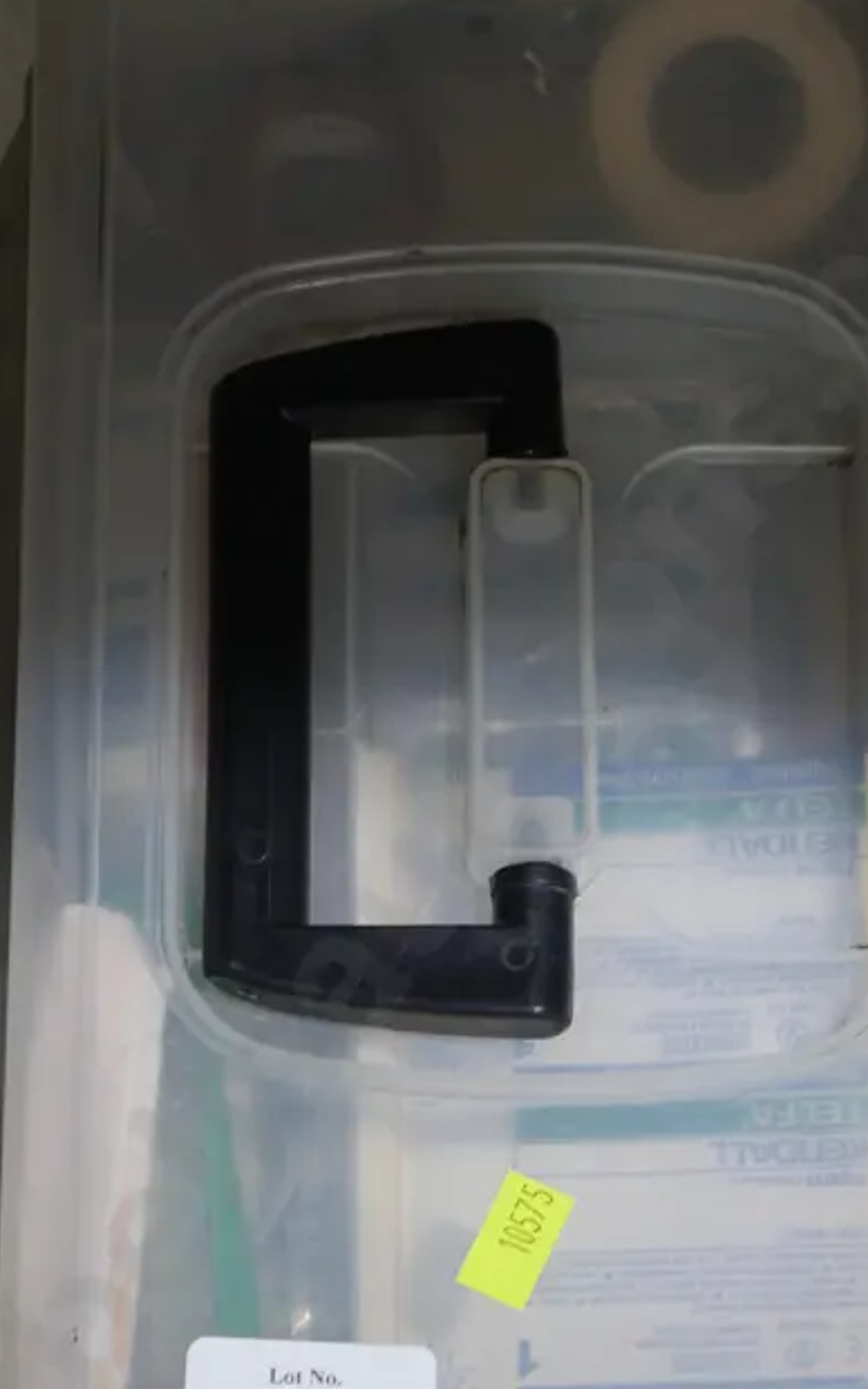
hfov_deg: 10.4
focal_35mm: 126
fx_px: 4770
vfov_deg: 16.5
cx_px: 426
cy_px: 879
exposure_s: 1/80
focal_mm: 36
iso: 500
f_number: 5.5
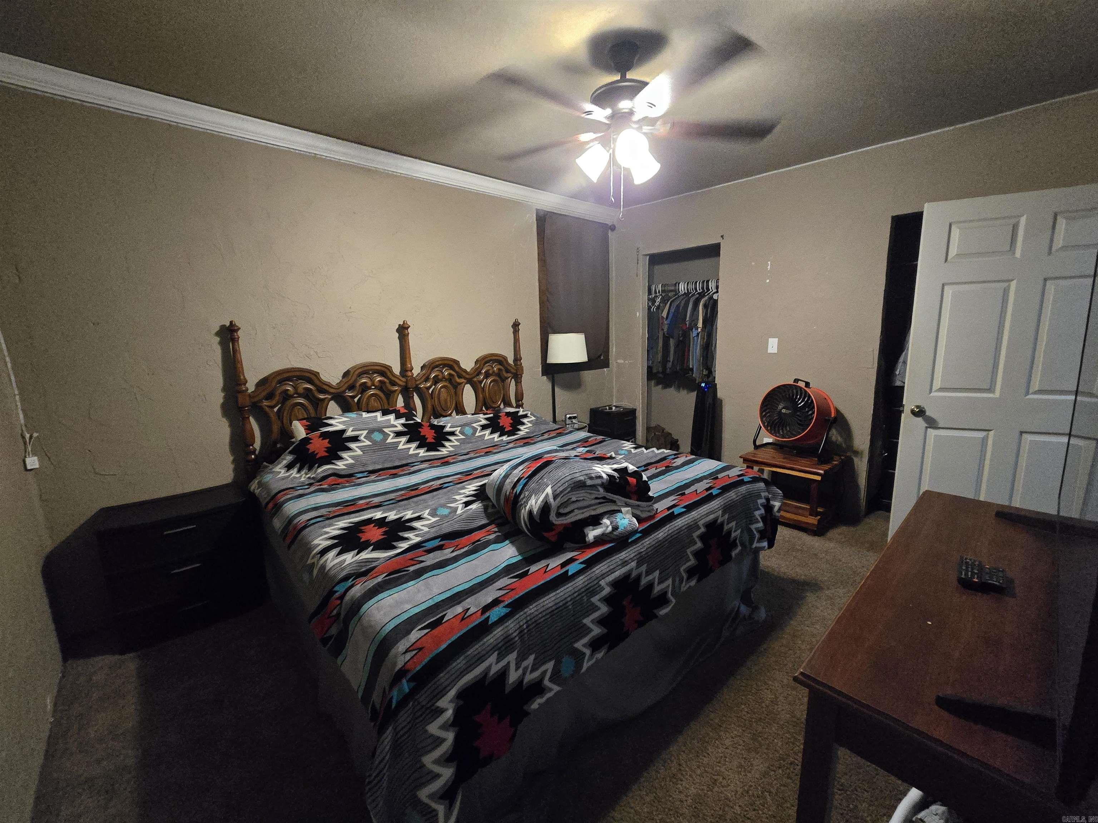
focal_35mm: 13
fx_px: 412
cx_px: 549
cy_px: 412
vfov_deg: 89.9
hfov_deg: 106.2
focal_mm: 2.2
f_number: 2.2
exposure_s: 1/60
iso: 1600
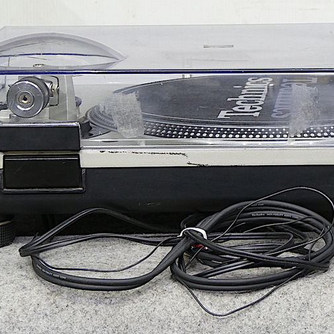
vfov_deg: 14.2
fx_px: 1343
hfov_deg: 14.2
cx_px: 212
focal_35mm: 123
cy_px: 132
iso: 200
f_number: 4.6
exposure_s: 1/6
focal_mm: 13.2
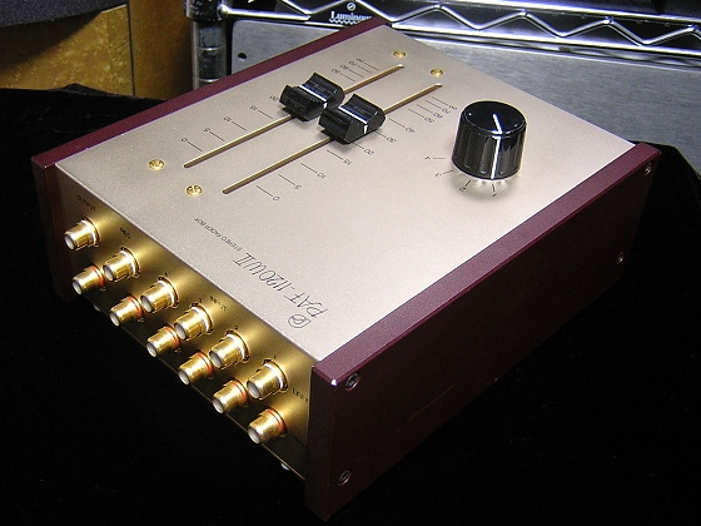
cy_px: 263
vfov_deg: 30.9
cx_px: 350
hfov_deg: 40.4
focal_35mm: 47
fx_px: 952
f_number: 2.9
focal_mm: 6.1
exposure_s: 1/3.2
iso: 291
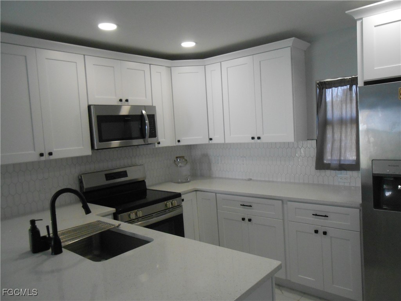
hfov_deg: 67.3
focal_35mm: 26
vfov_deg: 53.1
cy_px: 150
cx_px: 200
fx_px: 301
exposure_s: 1/160
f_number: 3.5
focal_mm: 4.6
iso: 400
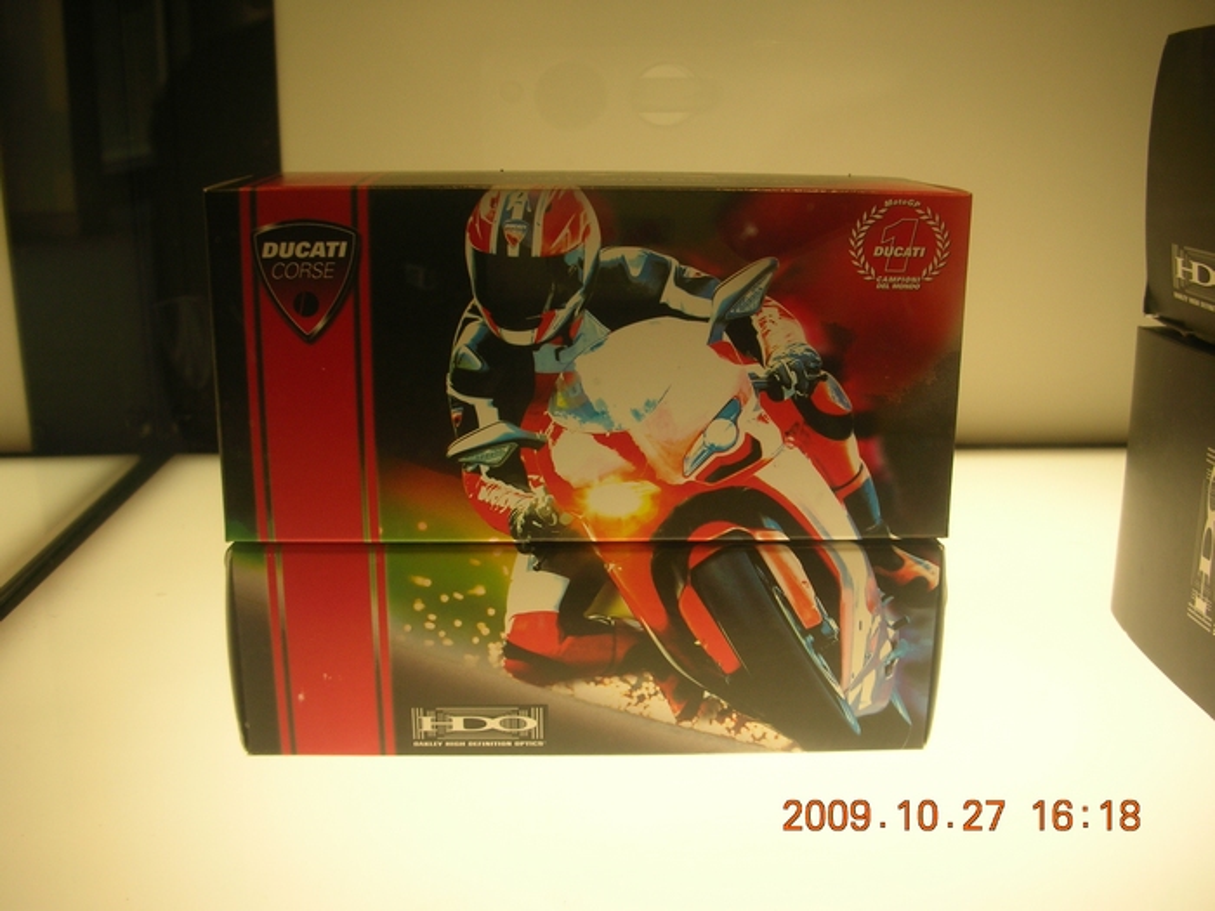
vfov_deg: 40.7
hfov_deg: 52.6
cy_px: 456
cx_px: 608
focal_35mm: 35
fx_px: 1228
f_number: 3
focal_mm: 5.8
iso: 50
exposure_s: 1/40.6
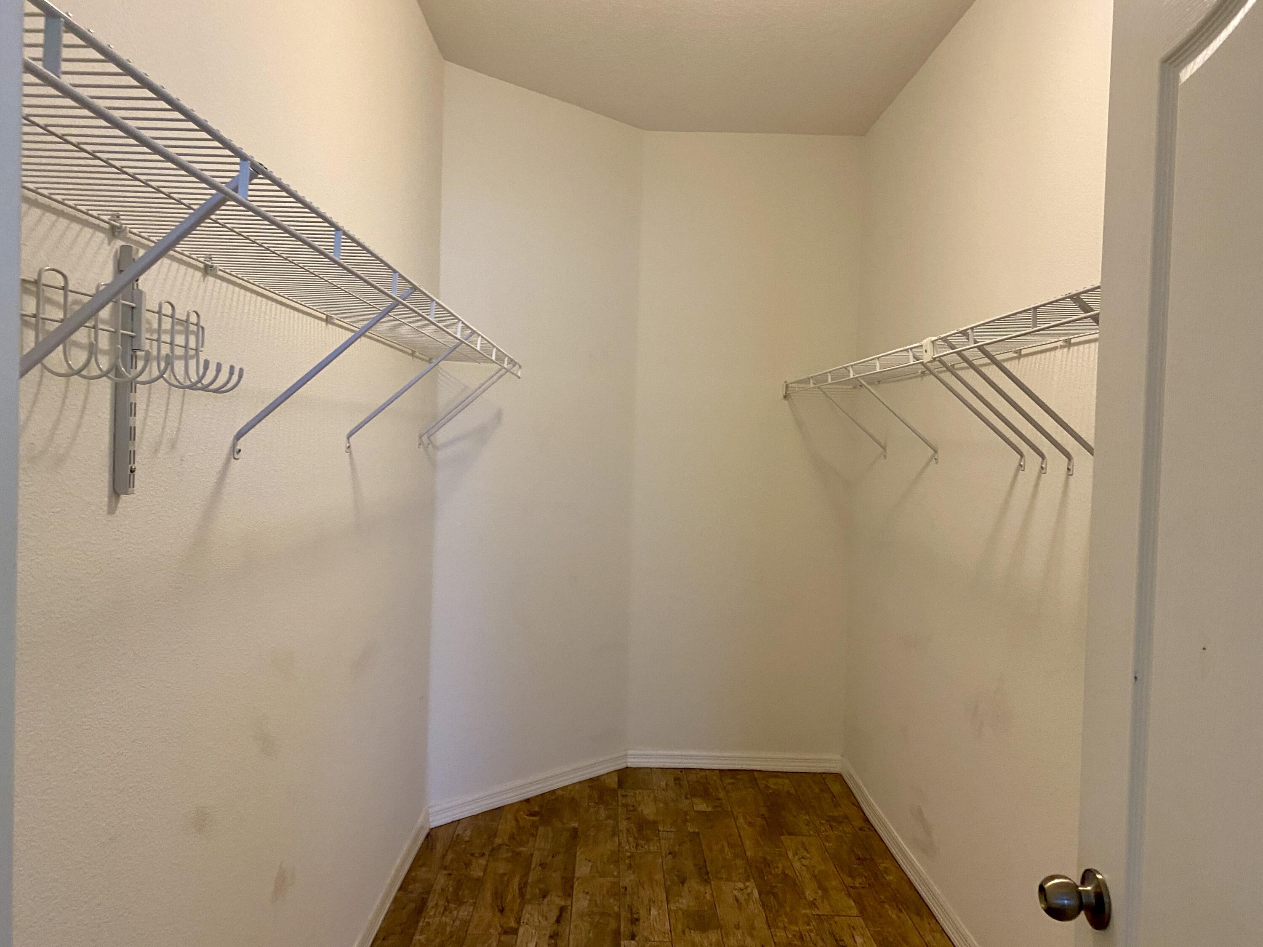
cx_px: 632
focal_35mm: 26
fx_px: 949
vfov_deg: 53.1
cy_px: 474
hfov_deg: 67.3
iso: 160
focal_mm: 4.25
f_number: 1.8
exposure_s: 1/60
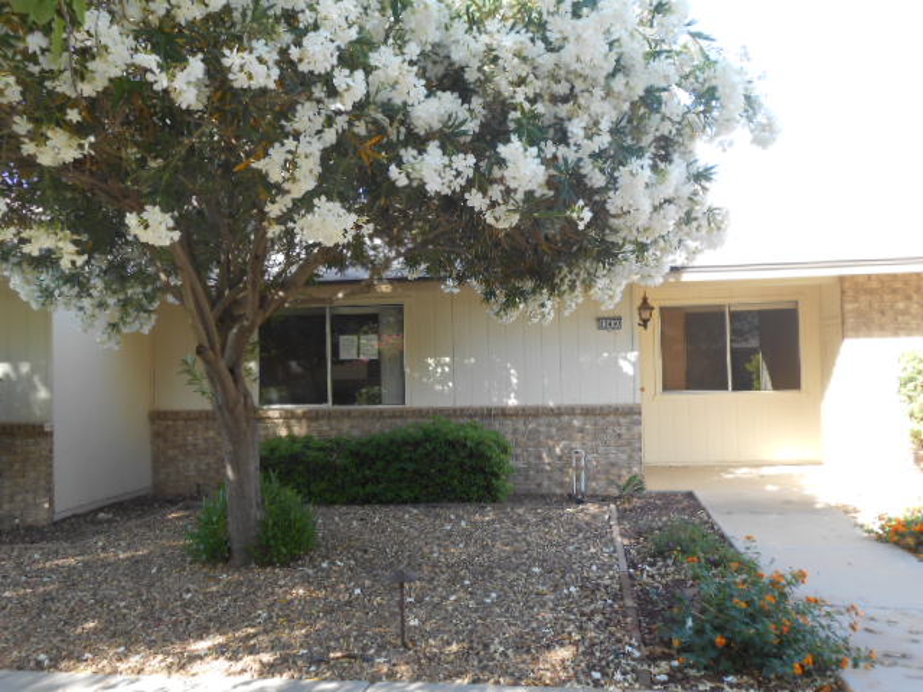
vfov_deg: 46.8
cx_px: 462
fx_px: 800
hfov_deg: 60.0
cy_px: 346
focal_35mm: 30
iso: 80
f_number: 3.8
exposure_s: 1/80
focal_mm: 5.3
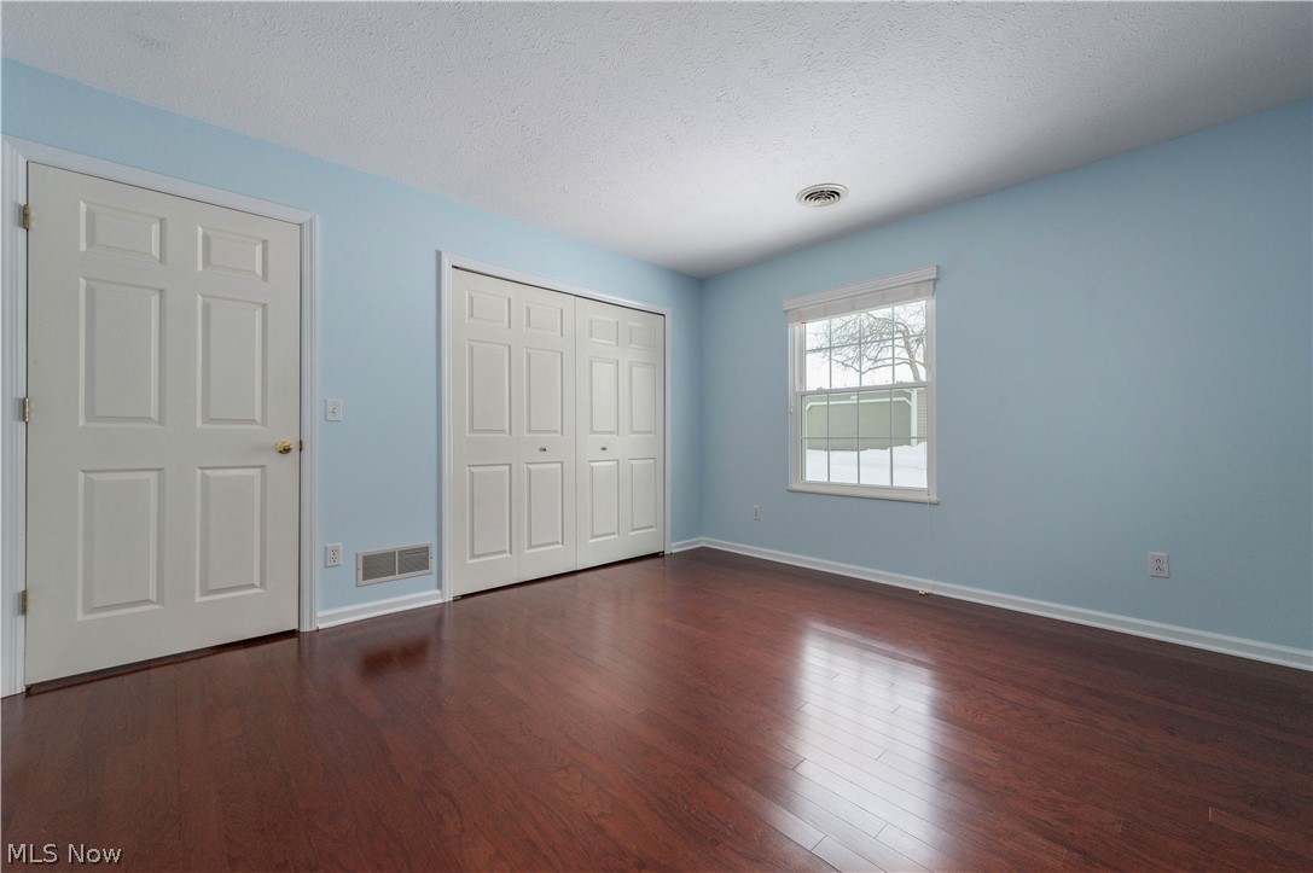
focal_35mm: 14
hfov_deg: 104.3
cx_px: 656
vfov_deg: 81.1
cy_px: 436
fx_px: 510
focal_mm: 14
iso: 200
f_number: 9
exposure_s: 1/60
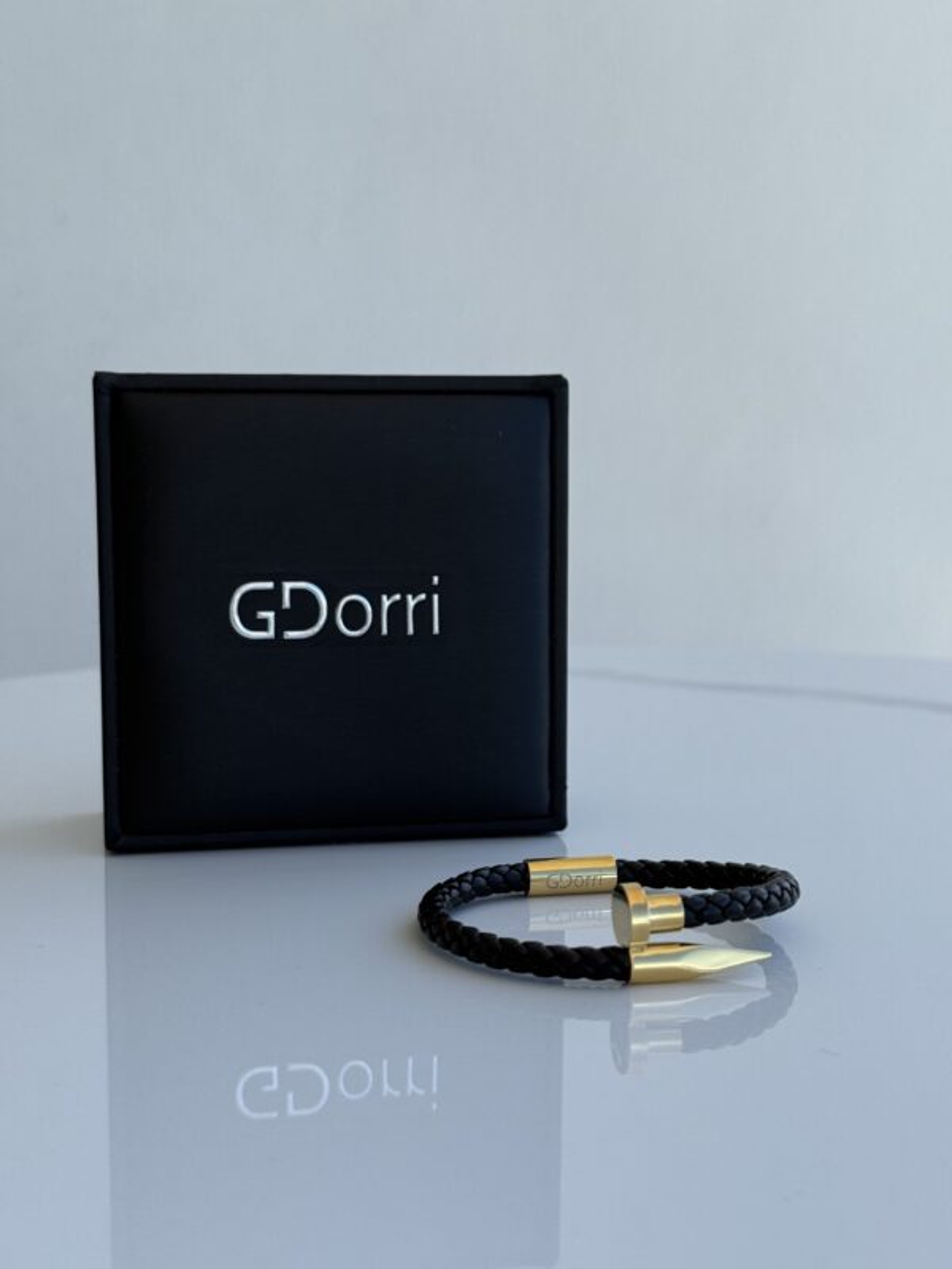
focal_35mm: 48
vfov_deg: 39.7
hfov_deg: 30.3
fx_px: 1760
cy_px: 634
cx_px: 476
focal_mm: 6.76
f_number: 1.78
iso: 64
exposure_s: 1/1795
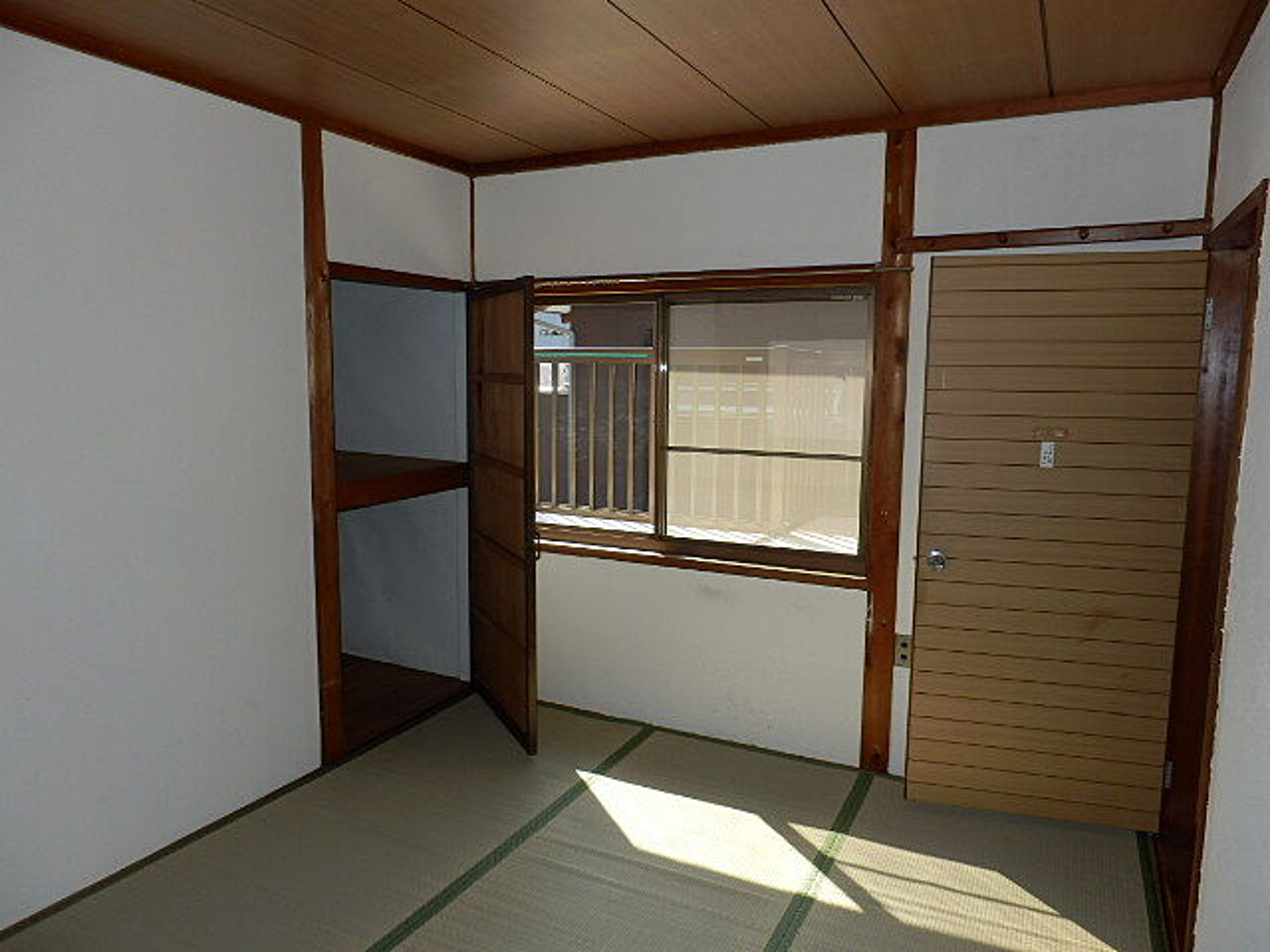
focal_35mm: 24
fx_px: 881
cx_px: 635
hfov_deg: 71.6
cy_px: 476
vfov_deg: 56.8
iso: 80
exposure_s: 1/320
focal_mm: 4.2
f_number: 3
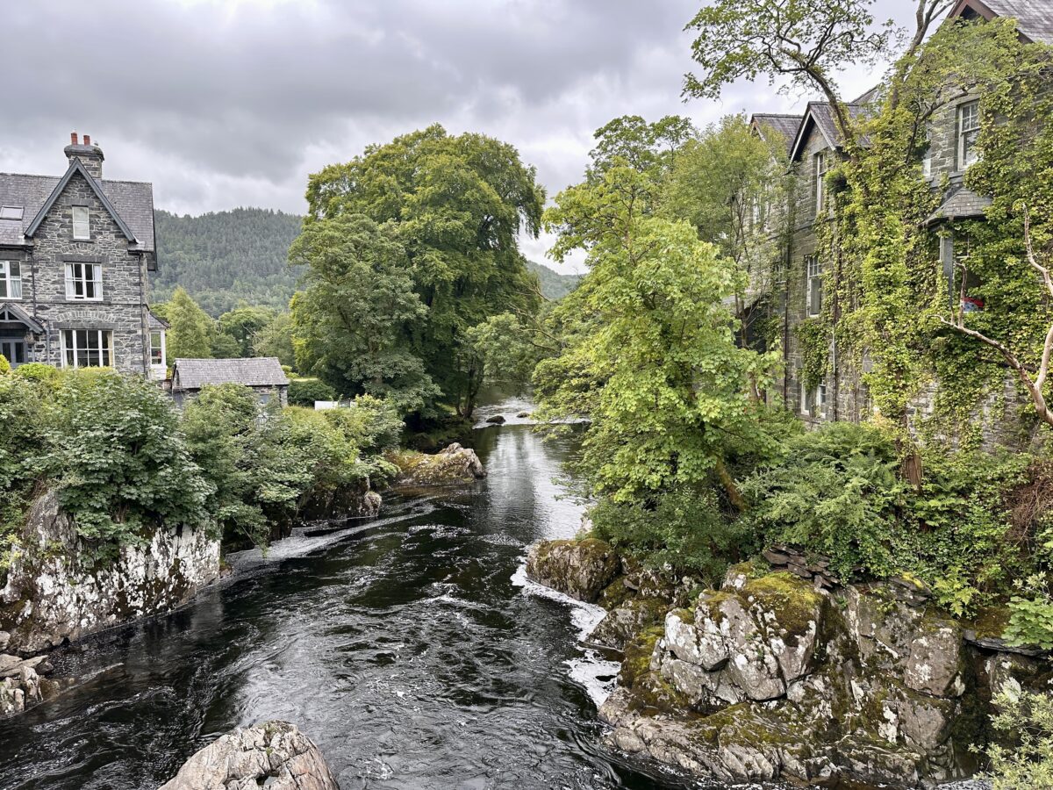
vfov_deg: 56.8
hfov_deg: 71.6
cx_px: 526
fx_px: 730
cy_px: 395
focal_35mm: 24
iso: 80
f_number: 1.78
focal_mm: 6.86
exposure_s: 1/745
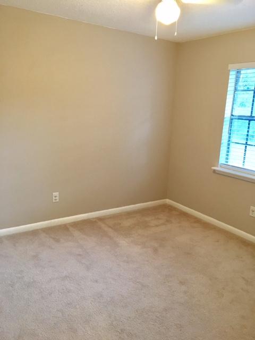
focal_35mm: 29
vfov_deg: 61.7
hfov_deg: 48.2
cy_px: 170
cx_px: 128
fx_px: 285
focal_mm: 4.15
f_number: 2.2
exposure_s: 1/10
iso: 80
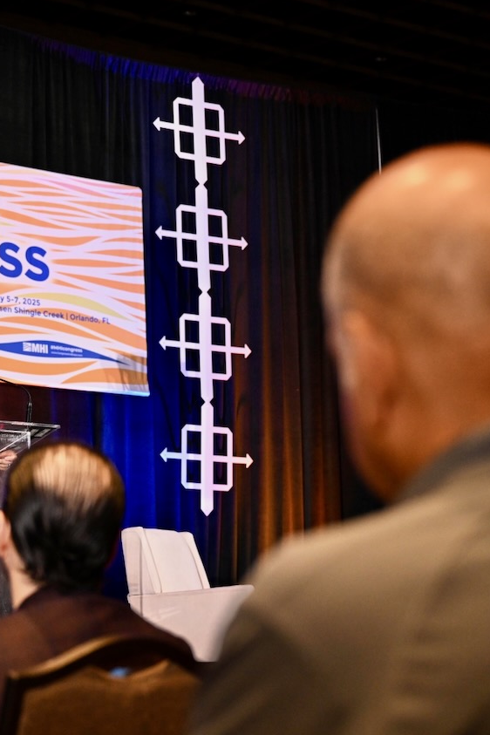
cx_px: 77
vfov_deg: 23.9
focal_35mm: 85
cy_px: 368
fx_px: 1735
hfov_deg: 15.9
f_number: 3.5
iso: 2500
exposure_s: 1/160
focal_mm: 56
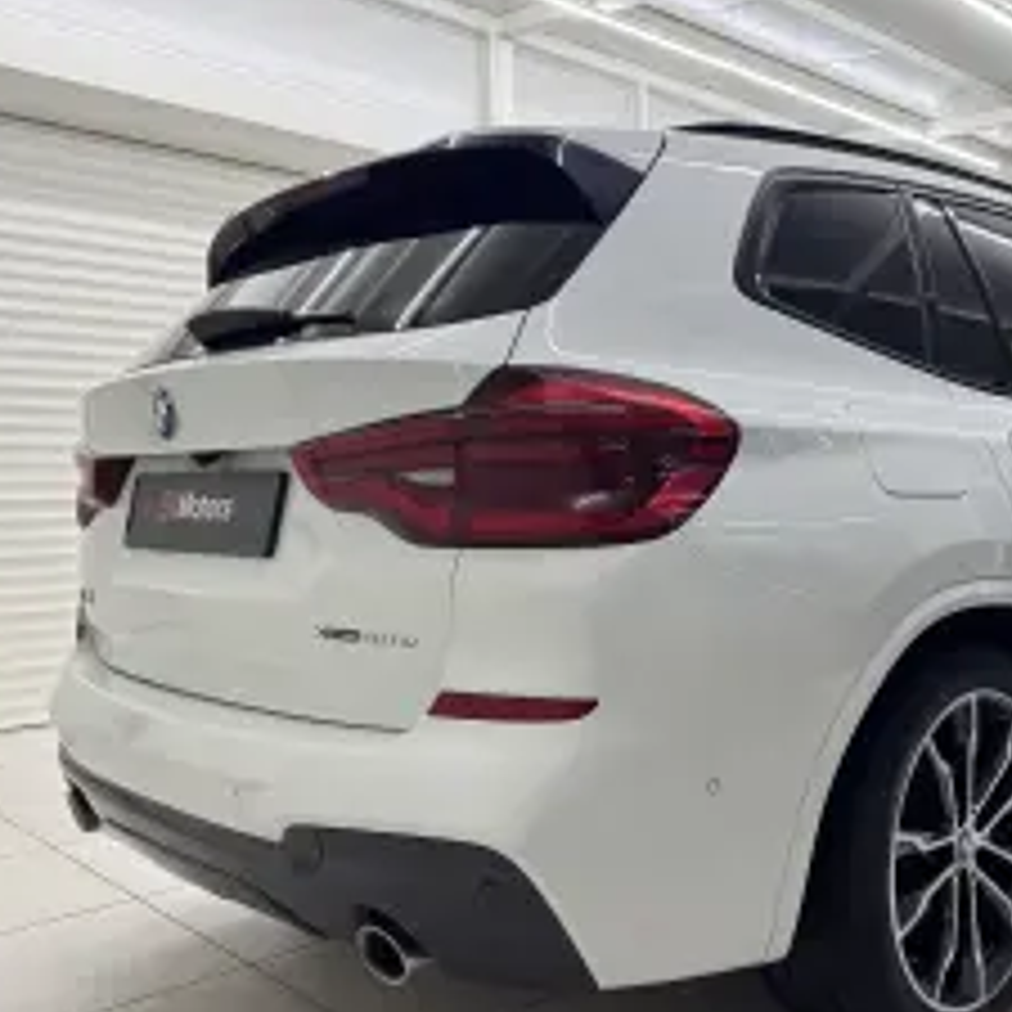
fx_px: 1125
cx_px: 742
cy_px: 576
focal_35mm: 34
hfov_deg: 46.9
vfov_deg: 48.3
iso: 200
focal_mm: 6.76
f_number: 1.78
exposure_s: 1/100
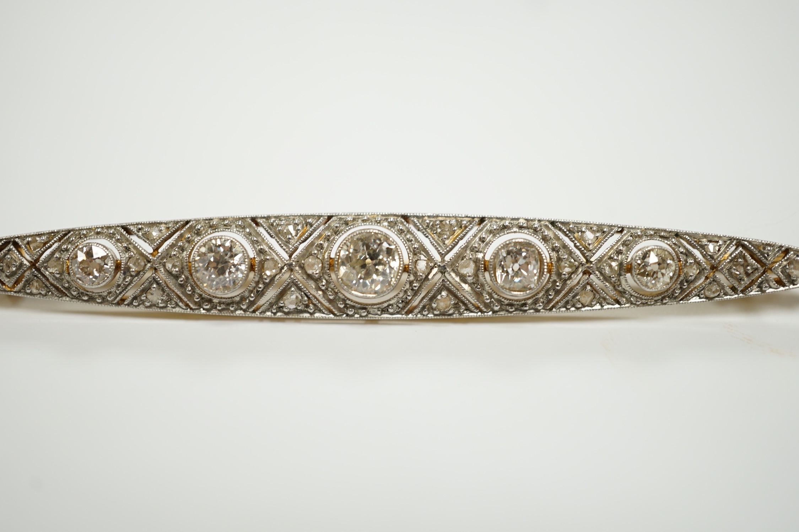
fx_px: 999
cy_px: 266
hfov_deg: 43.6
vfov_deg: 29.9
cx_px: 400
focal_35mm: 45
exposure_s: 1/60
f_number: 3.5
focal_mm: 30
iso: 200
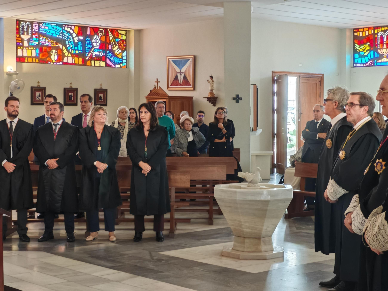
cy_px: 146
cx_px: 194
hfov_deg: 28.6
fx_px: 762
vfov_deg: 21.6
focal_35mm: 68
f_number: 2.4
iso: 400
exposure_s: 1/33
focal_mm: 8.67
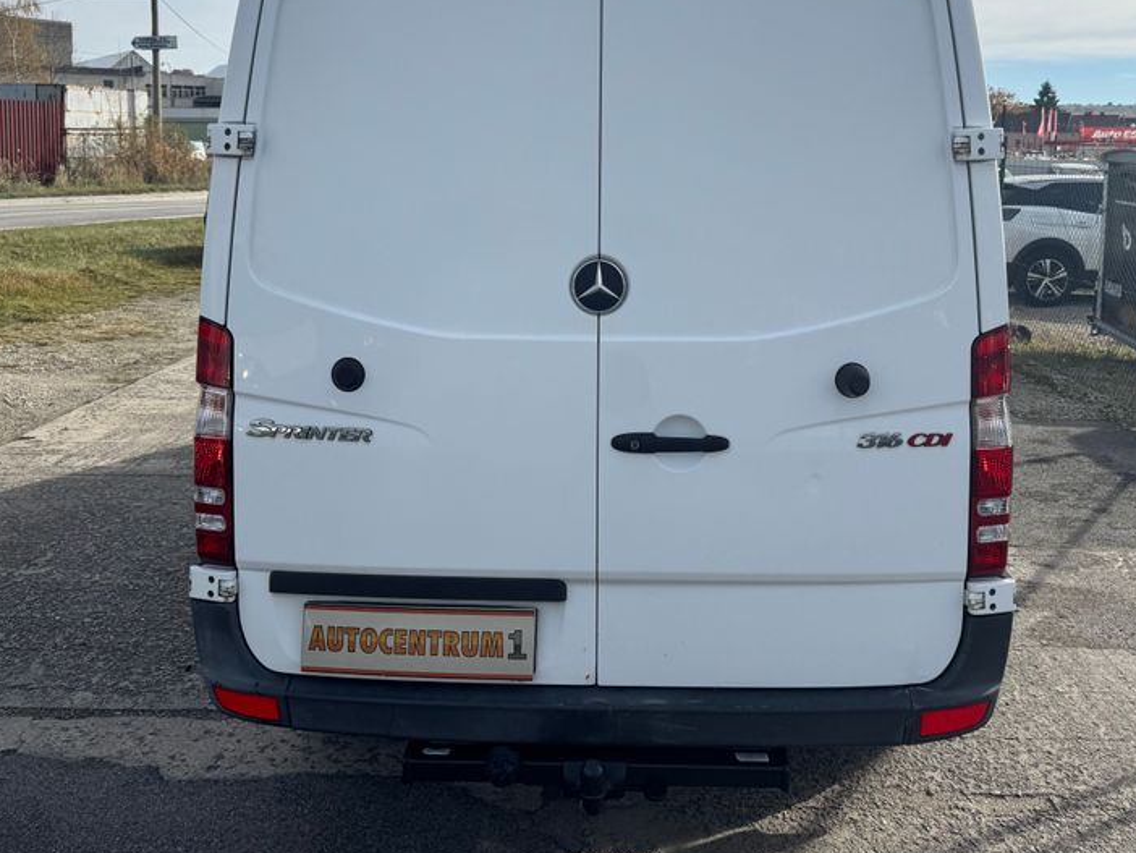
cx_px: 610
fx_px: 1149
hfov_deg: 52.6
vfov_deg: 39.9
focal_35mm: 35
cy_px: 240
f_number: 1.78
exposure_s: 1/5814
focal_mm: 6.76
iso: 80
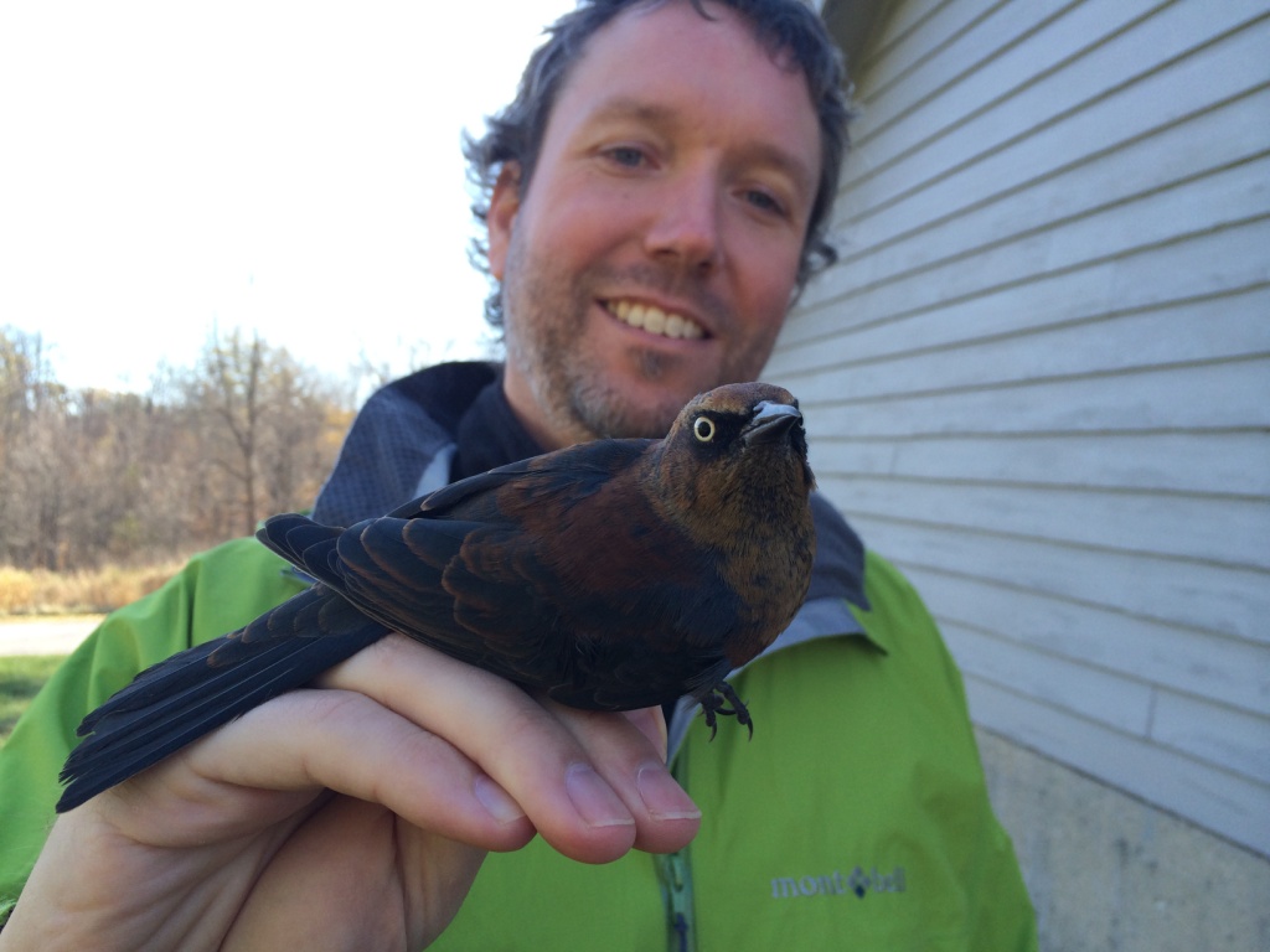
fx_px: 1101
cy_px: 476
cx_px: 635
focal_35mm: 30
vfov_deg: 46.8
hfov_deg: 60.0
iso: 32
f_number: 2.2
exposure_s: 1/311
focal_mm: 4.12
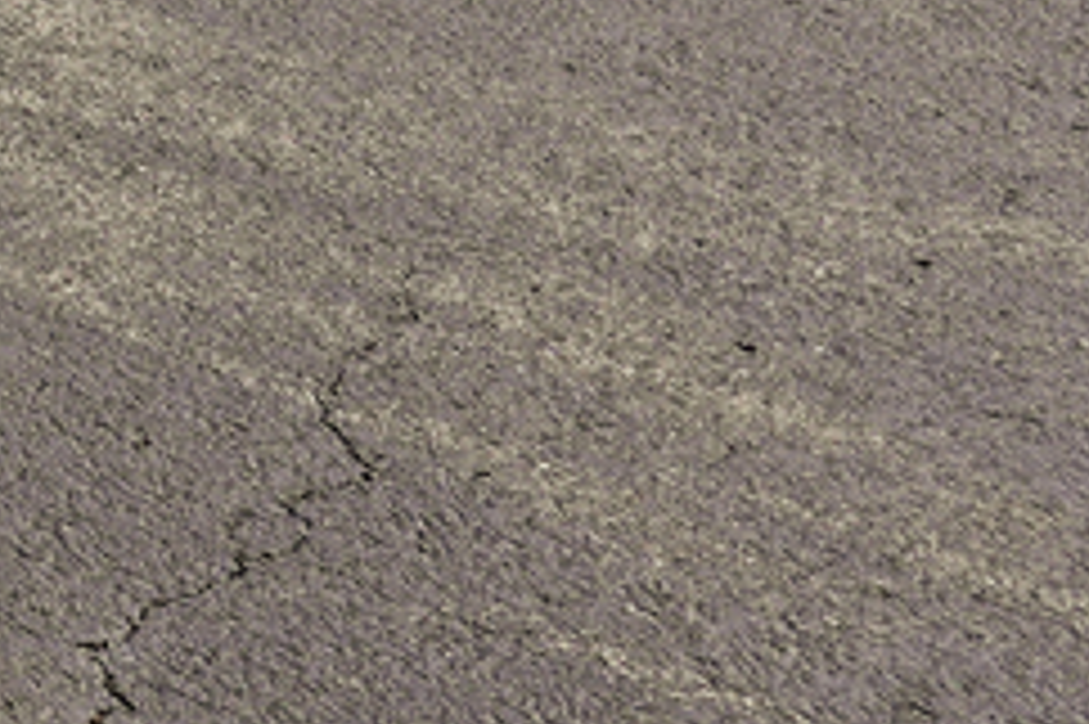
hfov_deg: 10.9
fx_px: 3446
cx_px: -2277
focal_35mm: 114
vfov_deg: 10.1
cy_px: -1138
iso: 100
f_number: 10
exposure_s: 1/160
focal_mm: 17
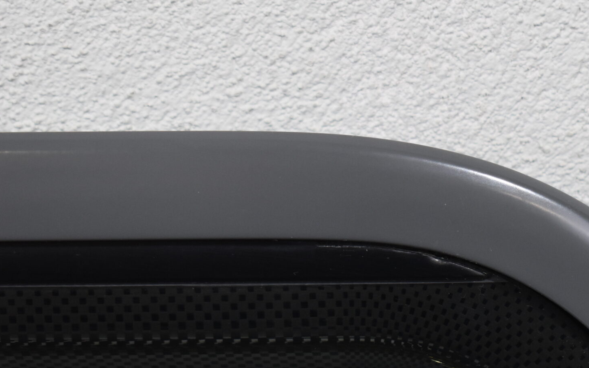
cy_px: 205
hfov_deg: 17.1
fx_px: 1941
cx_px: 468
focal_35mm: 121
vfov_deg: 10.8
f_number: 5
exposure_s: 1/160
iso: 800
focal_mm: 45
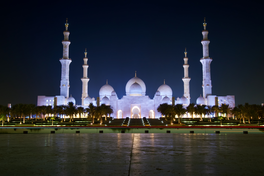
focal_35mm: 39
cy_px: 88
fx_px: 286
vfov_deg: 34.2
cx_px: 132
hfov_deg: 49.6
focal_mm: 26
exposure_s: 6
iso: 100
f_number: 8
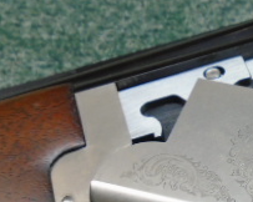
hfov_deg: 22.5
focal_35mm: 80
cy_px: 133
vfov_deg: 19.1
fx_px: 598
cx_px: 279
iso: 250
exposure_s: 1/30
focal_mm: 4.6
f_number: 3.2
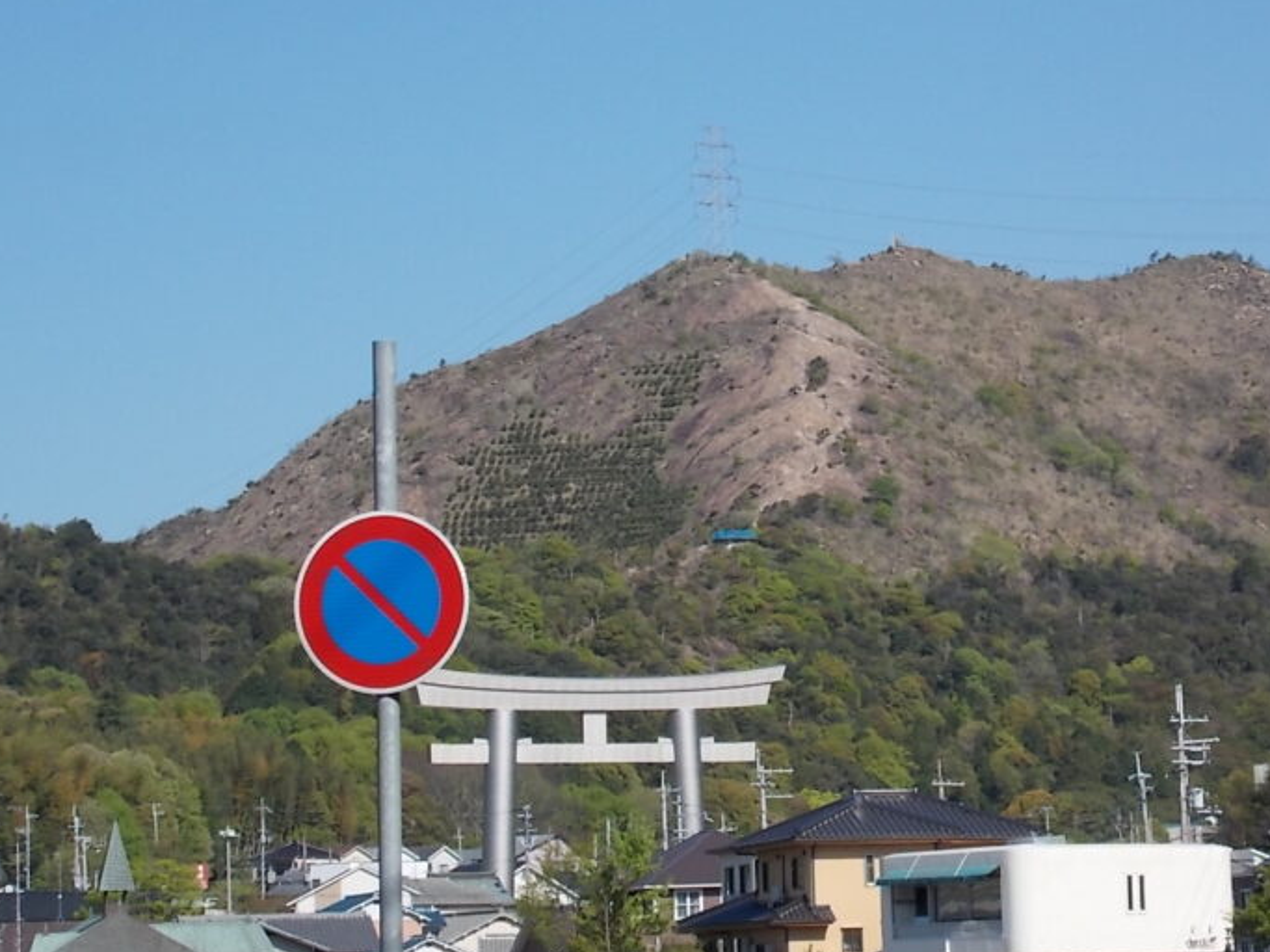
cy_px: 305
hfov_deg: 15.3
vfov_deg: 11.5
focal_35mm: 129
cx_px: 833
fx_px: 4732
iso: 80
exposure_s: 1/320
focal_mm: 15.4
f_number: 6.3
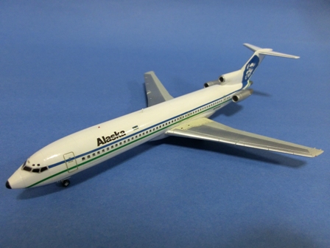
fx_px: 229
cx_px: 165
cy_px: 124
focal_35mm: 24
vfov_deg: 56.8
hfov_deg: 71.6
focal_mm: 4.24
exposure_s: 1/60
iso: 500
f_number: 3
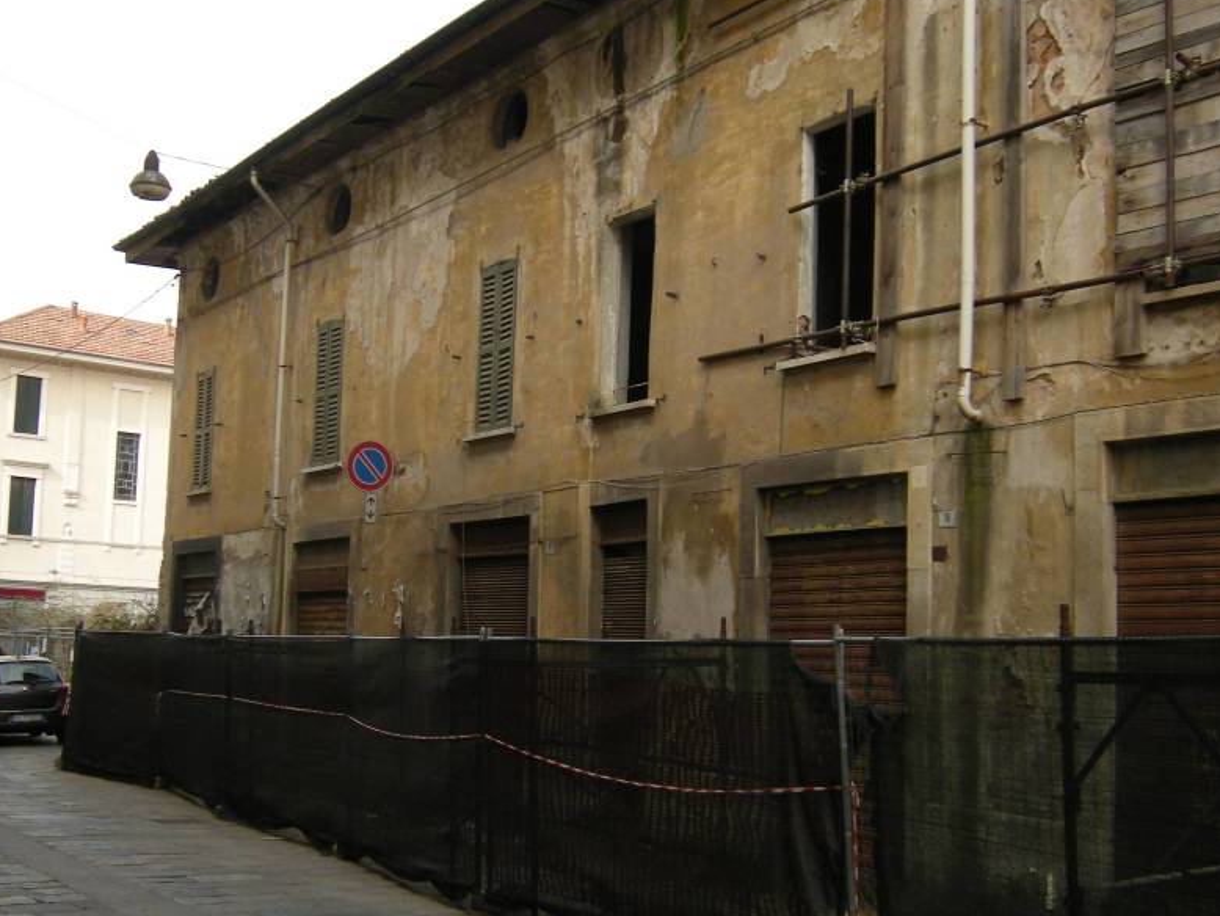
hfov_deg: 38.1
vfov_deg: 29.1
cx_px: 538
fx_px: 1763
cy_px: 516
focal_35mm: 50
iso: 64
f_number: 3.2
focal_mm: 6.3
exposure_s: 1/229
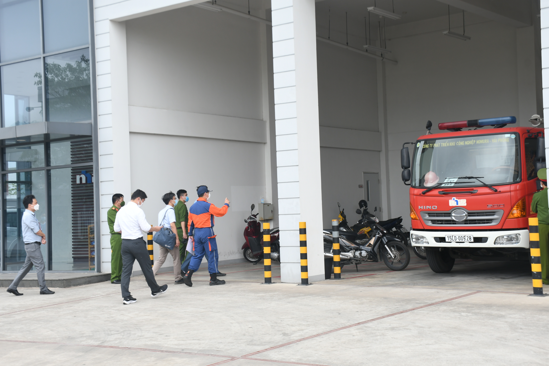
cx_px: 274
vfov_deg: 23.8
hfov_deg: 35.1
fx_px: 869
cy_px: 183
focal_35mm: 57
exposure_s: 1/200
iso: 200
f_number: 9
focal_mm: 38
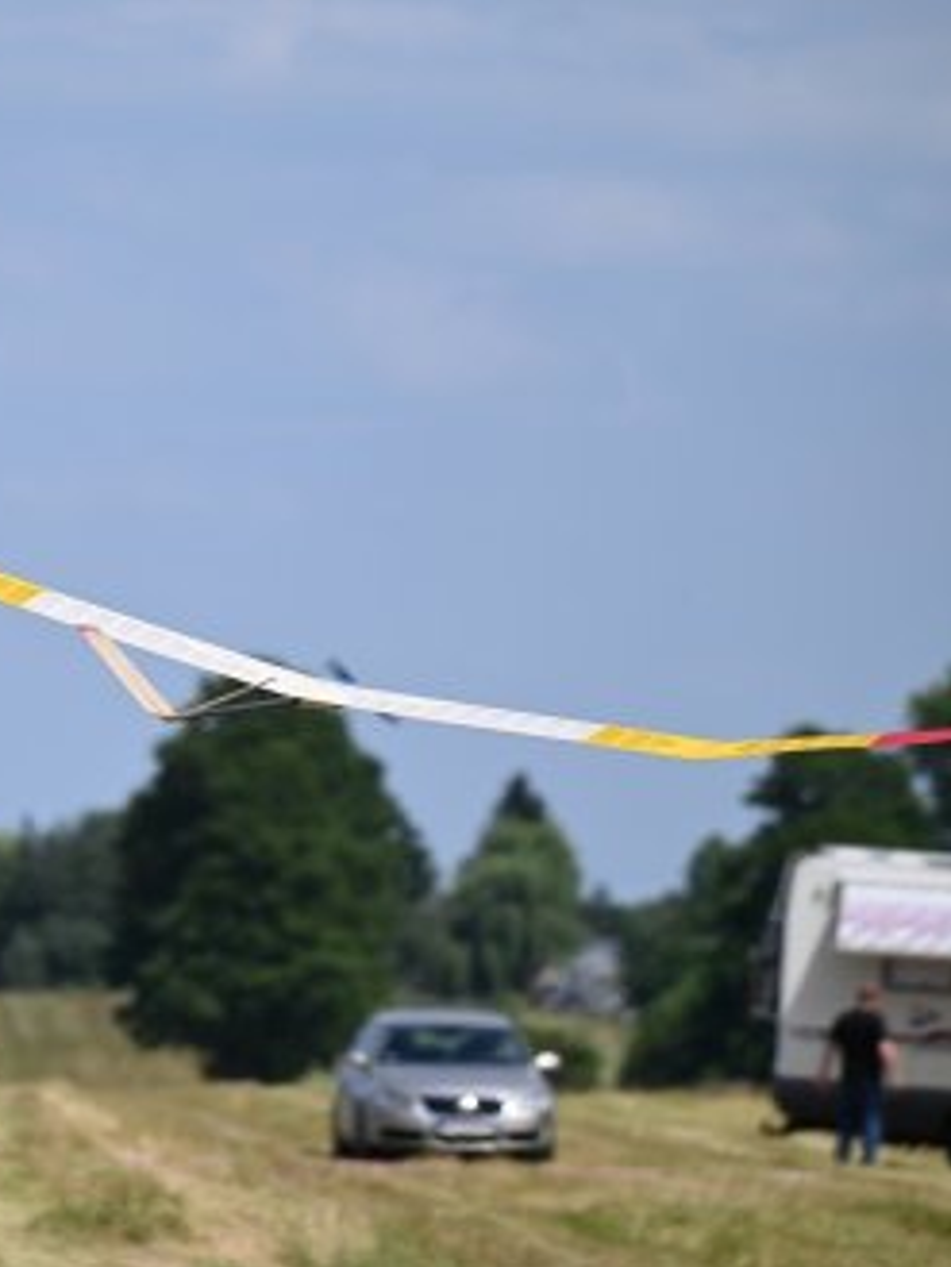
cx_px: 98
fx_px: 14350
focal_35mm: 392
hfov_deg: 3.8
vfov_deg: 5.1
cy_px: 635
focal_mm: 270
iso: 320
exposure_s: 1/2500
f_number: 6.3
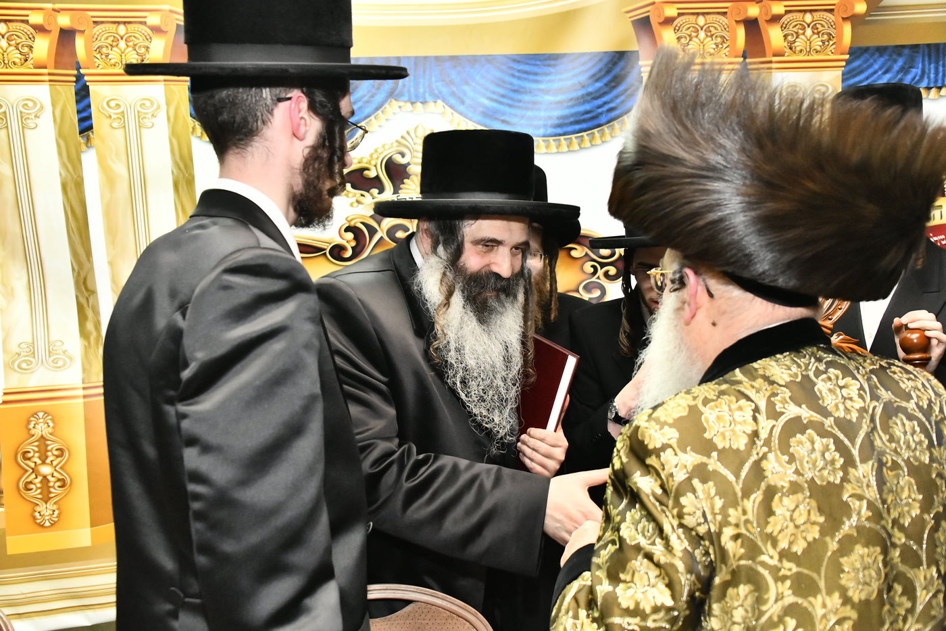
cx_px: 473
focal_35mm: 42
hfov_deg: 46.4
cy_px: 316
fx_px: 1103
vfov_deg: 31.9
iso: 4000
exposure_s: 1/125
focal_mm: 42
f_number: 5.6
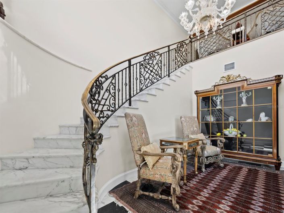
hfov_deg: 102.1
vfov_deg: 85.7
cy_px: 106
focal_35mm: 14
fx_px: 115
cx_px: 142
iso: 250
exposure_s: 1/1.25
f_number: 11
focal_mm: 7
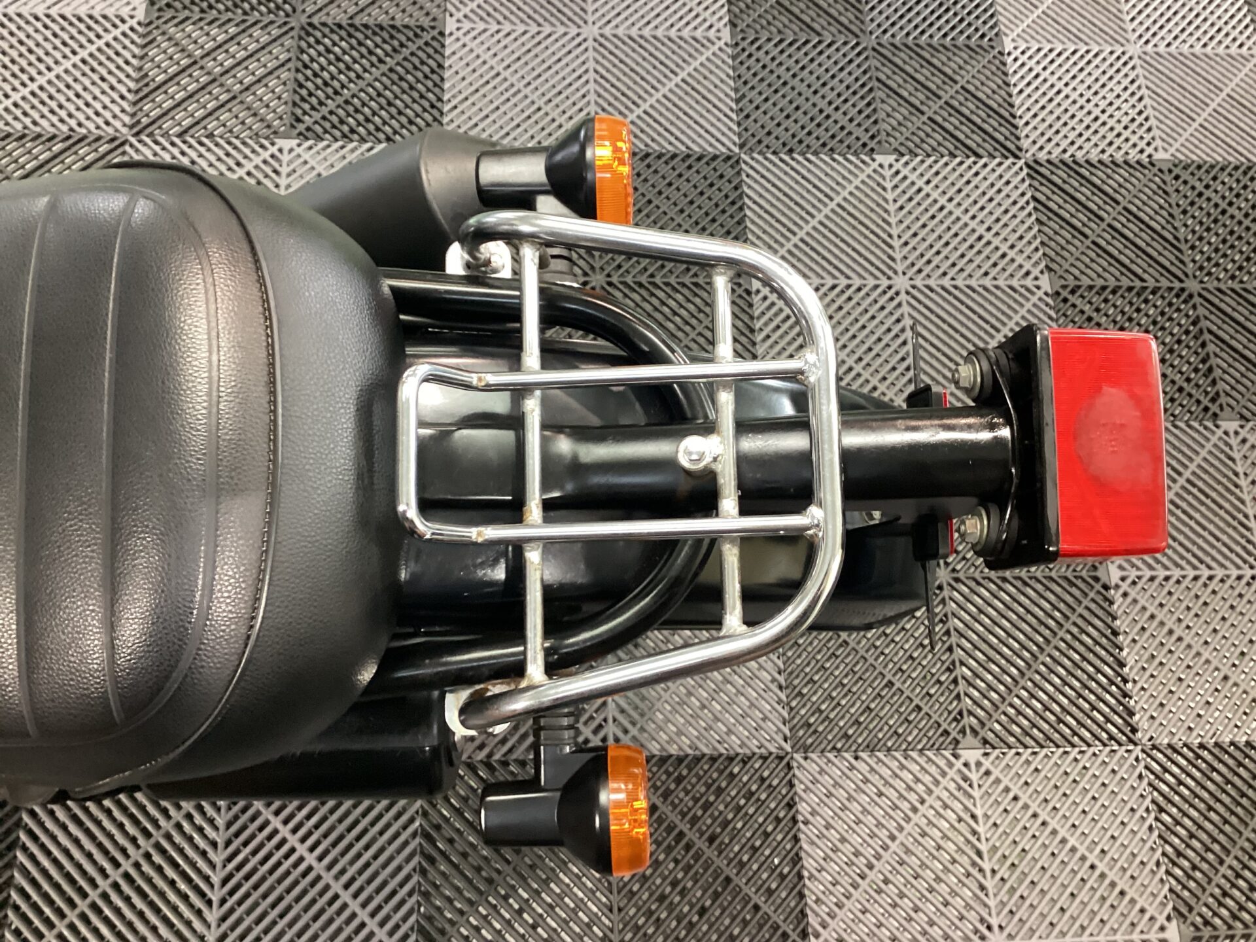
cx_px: 628
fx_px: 1125
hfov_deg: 58.4
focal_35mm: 31
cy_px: 471
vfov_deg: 45.4
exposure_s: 1/33
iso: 250
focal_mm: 3.3
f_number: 2.4
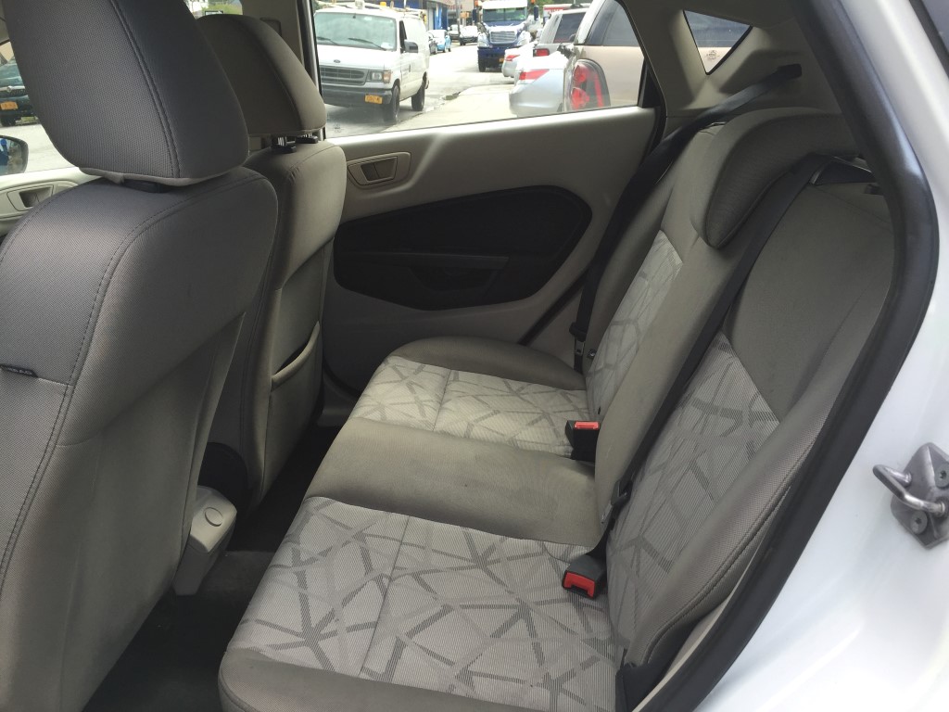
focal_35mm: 29
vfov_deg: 48.2
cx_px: 474
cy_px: 356
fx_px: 795
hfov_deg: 61.7
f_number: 2.2
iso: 32
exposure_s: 1/306
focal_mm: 4.15
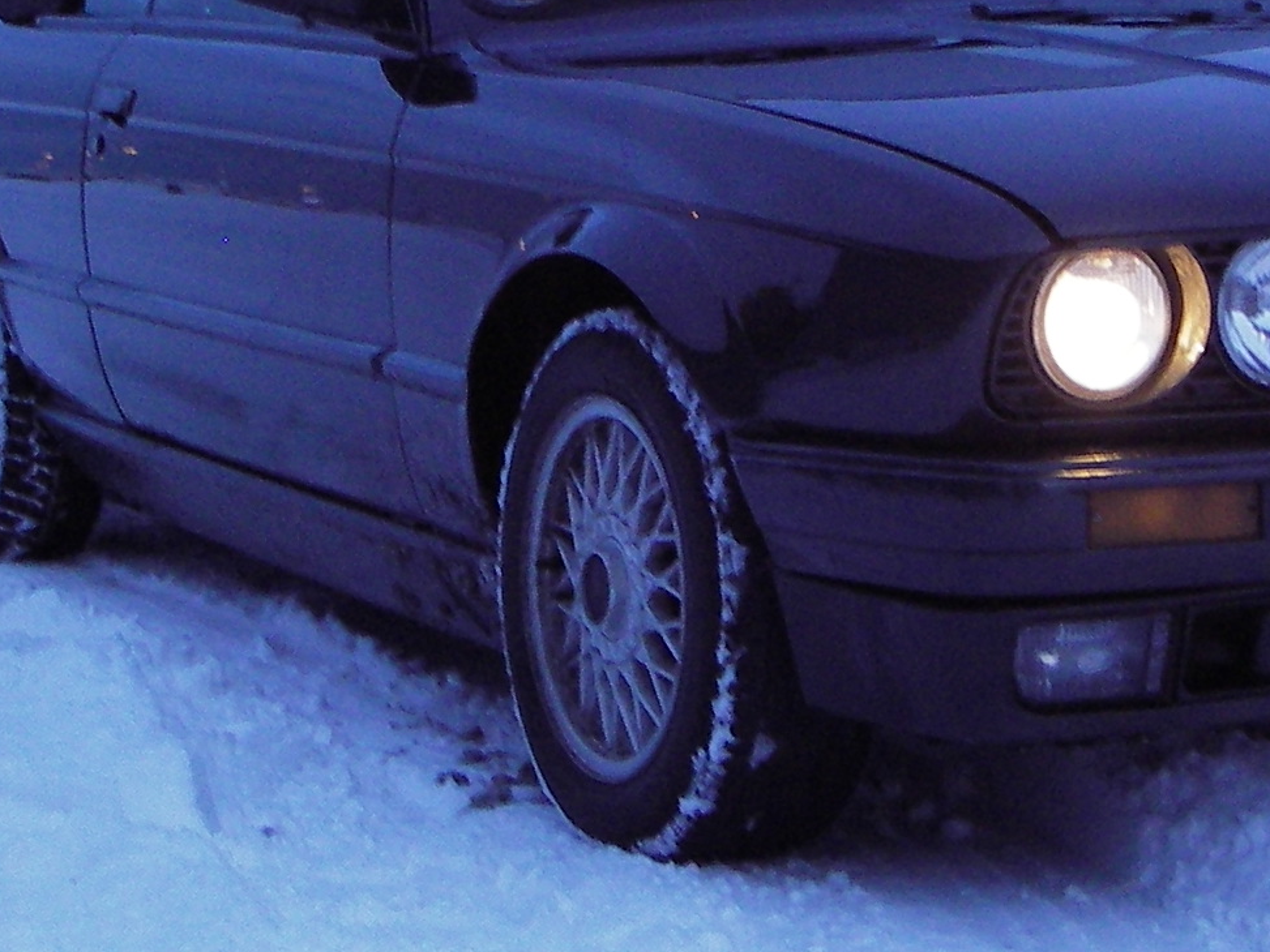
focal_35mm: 100
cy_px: 180
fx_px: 3669
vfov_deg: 14.7
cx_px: 938
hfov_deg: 19.5
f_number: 3.3
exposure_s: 1/10
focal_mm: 6.3
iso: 100
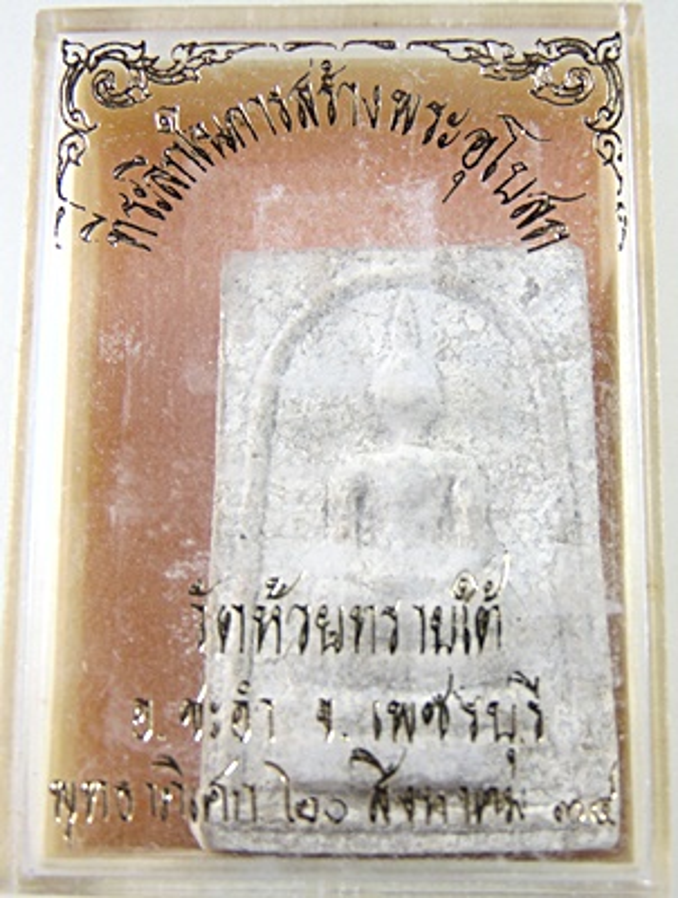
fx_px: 1014
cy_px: 449
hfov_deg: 37.0
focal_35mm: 39
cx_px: 339
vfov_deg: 47.8
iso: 80
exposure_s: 1/30
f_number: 3.3
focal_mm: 6.9
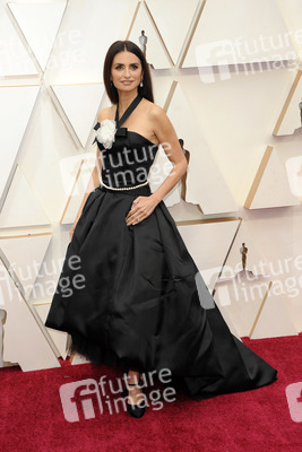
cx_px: 151
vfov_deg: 29.6
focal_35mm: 68
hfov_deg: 20.0
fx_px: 855
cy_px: 226
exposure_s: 1/200
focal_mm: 68
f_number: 6.3
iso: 800
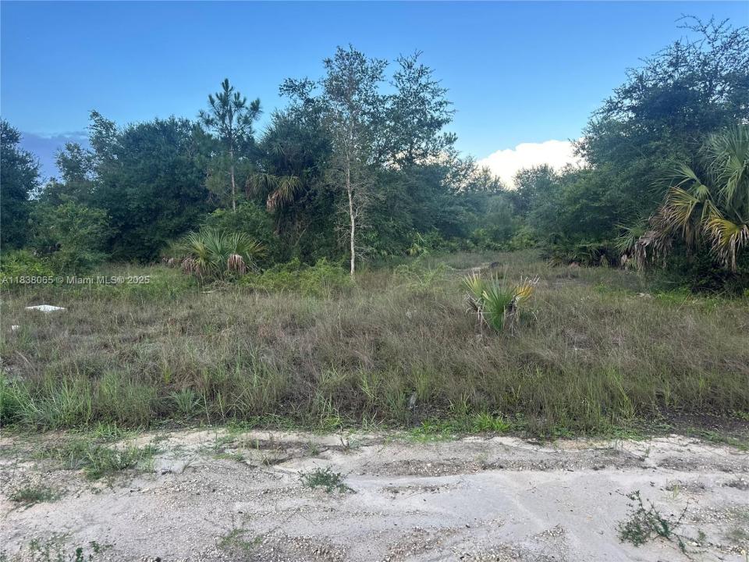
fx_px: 519
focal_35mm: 24
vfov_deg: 56.8
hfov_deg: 71.6
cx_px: 374
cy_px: 281
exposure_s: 1/262
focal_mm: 6.86
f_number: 1.78
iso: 80
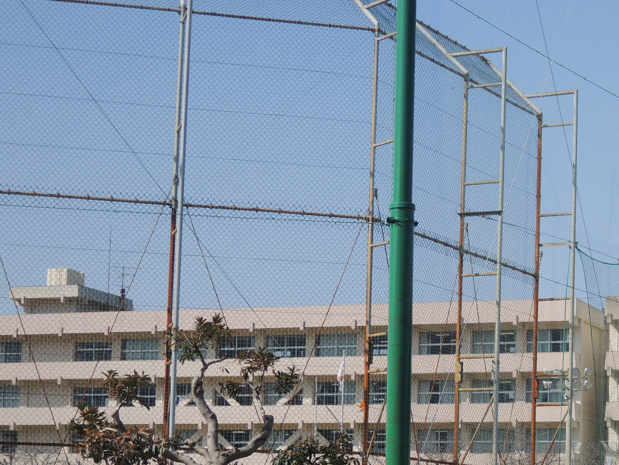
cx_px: 502
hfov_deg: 19.1
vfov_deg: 14.4
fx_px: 1824
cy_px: 380
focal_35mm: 102
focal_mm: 11.1
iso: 100
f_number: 3.7
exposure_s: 1/1000
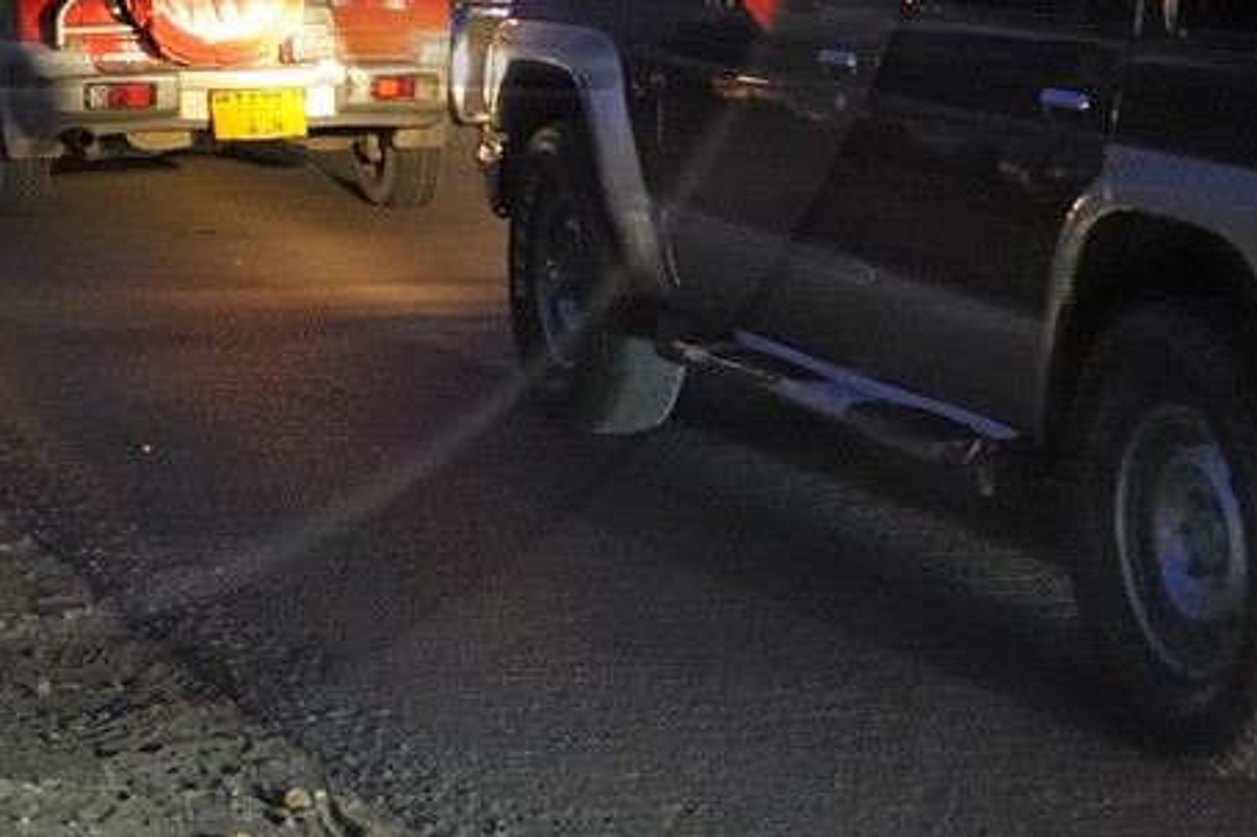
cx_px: -182
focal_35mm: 95
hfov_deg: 20.3
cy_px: -362
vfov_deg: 13.7
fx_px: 3316
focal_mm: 27
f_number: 2.8
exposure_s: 1/40
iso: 3200
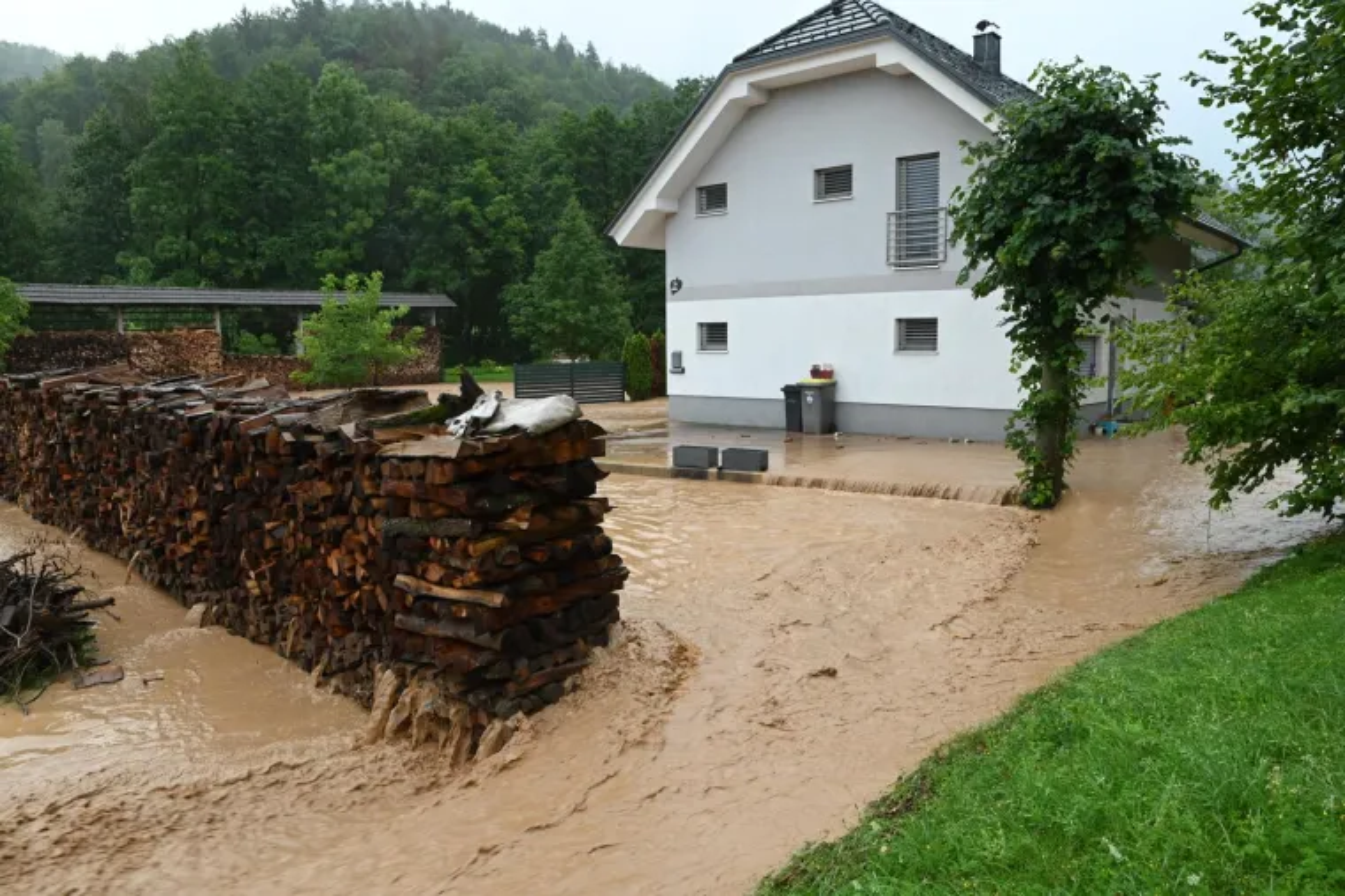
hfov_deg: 73.8
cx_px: 672
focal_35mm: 24
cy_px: 448
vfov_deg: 53.1
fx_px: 896
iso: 2000
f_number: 6.3
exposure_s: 1/125
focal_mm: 24
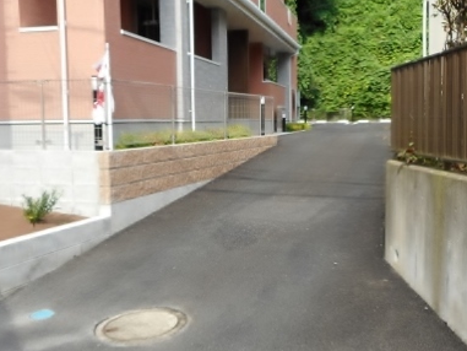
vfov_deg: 34.4
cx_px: 244
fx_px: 567
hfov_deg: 44.8
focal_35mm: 42
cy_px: 176
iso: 80
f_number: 3.7
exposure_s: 1/200
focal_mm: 4.5
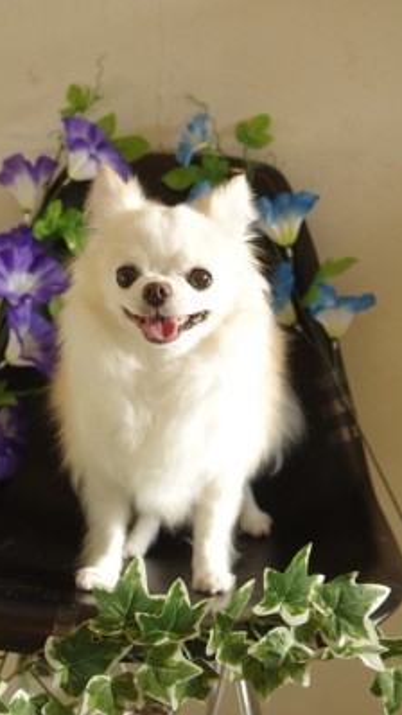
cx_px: 170
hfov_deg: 20.0
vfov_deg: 34.9
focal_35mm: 60
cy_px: 358
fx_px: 1137
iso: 200
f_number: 5
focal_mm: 38
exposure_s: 1/80
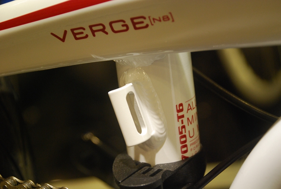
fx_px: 774
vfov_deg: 13.9
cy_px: 94
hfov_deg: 20.6
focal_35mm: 99
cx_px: 140
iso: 800
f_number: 5.3
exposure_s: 1/50
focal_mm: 66
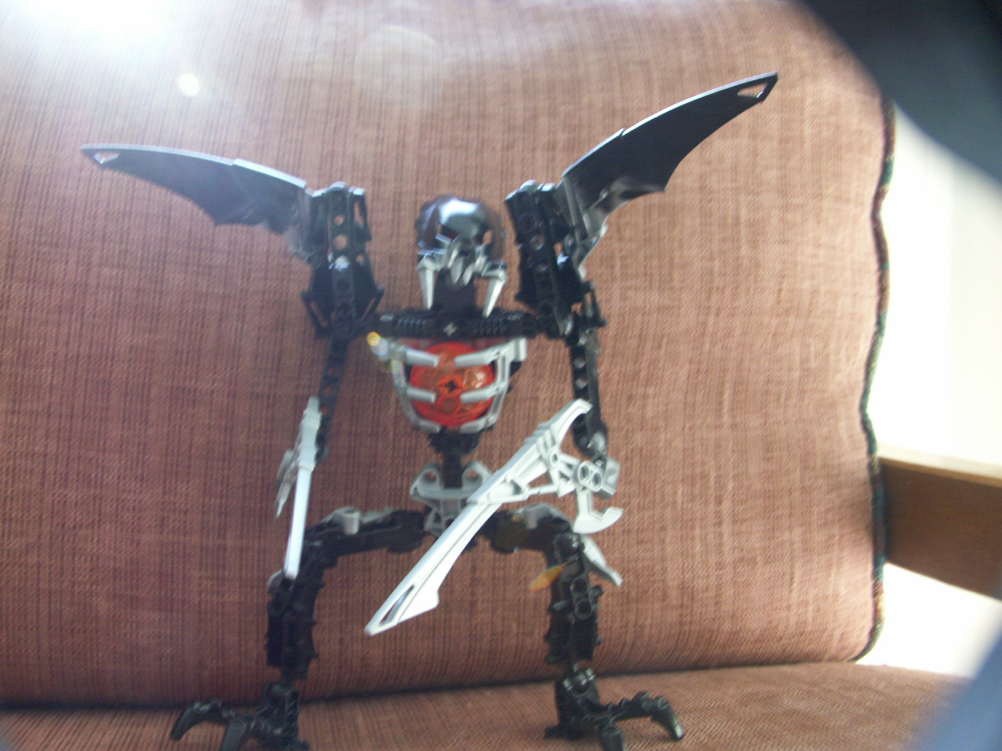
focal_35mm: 33
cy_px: 376
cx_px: 501
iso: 200
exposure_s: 1/20
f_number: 2.8
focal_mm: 8.59
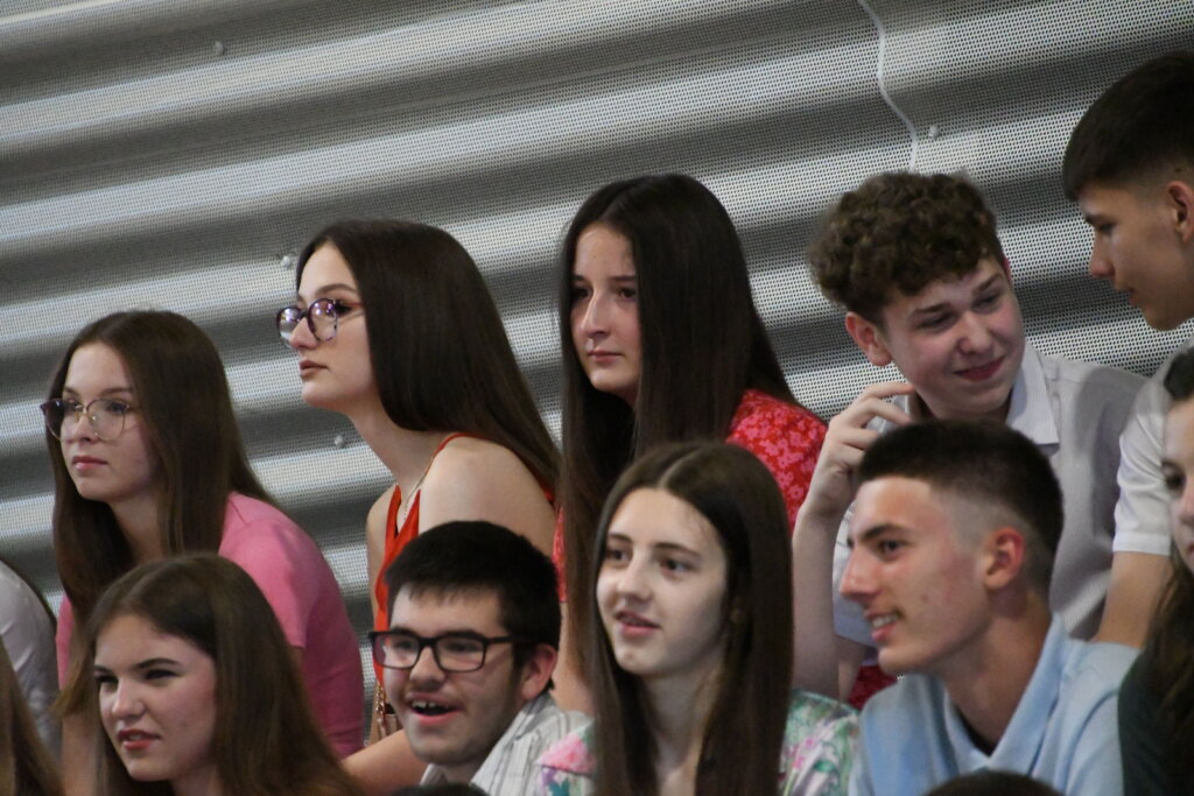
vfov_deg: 3.4
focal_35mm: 405
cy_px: 398
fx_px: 13433
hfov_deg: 5.1
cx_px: 597
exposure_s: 1/500
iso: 20000
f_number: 6.3
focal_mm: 270
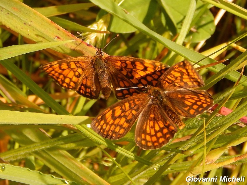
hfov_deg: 12.2
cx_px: 124
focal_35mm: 162
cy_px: 92
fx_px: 1156
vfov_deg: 9.2
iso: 125
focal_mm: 28.7
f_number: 5.1
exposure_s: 1/320
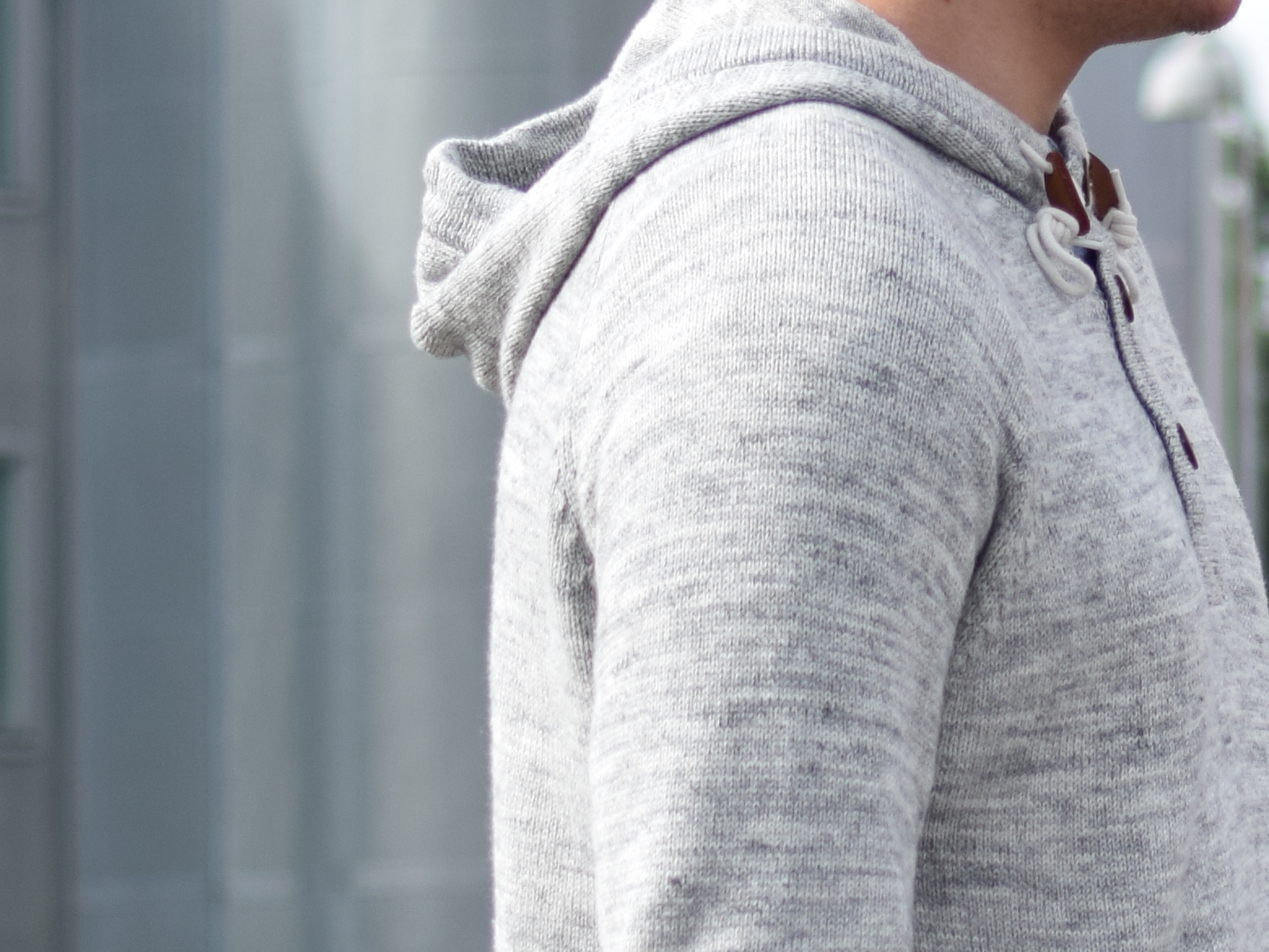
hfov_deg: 5.0
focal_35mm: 388
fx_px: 14225
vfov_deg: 3.8
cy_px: 653
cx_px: 2358
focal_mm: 70
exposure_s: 1/500
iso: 200
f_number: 5.6
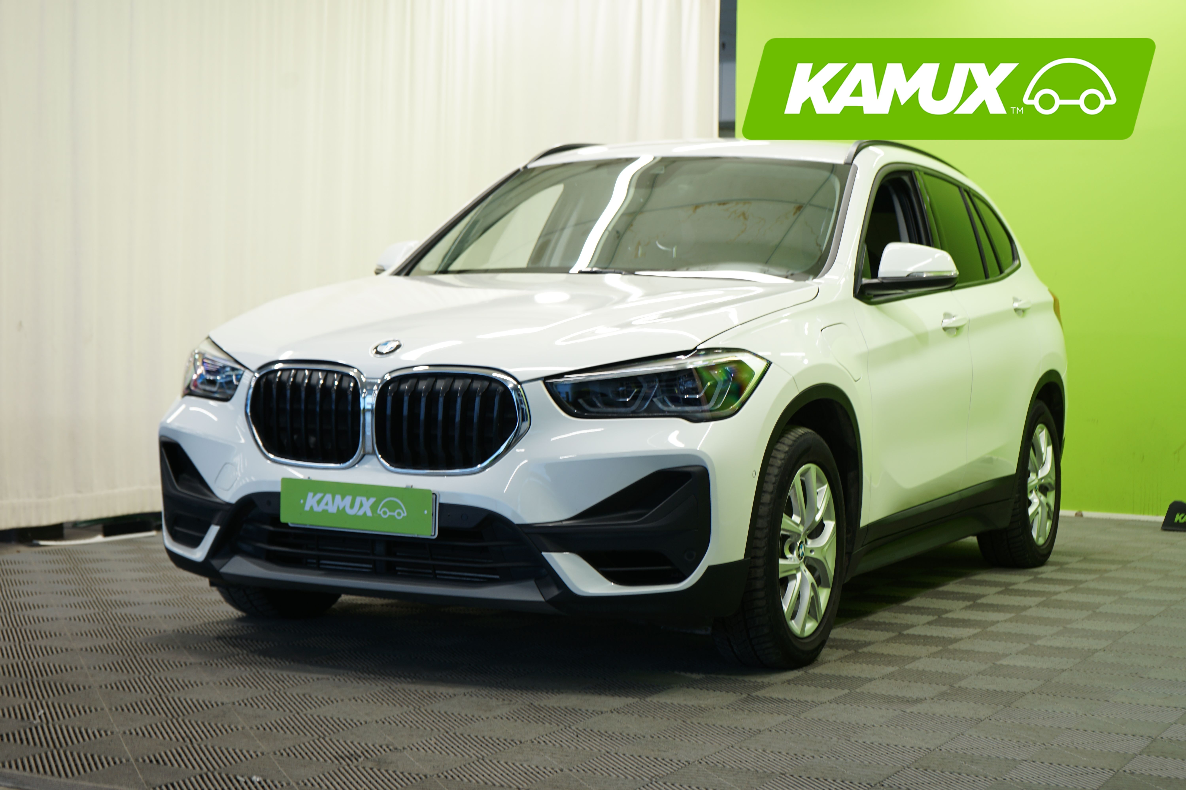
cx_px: 593
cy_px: 395
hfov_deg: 33.4
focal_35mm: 60
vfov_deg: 22.6
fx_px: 1977
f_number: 5
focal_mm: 60
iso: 200
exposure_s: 1/13
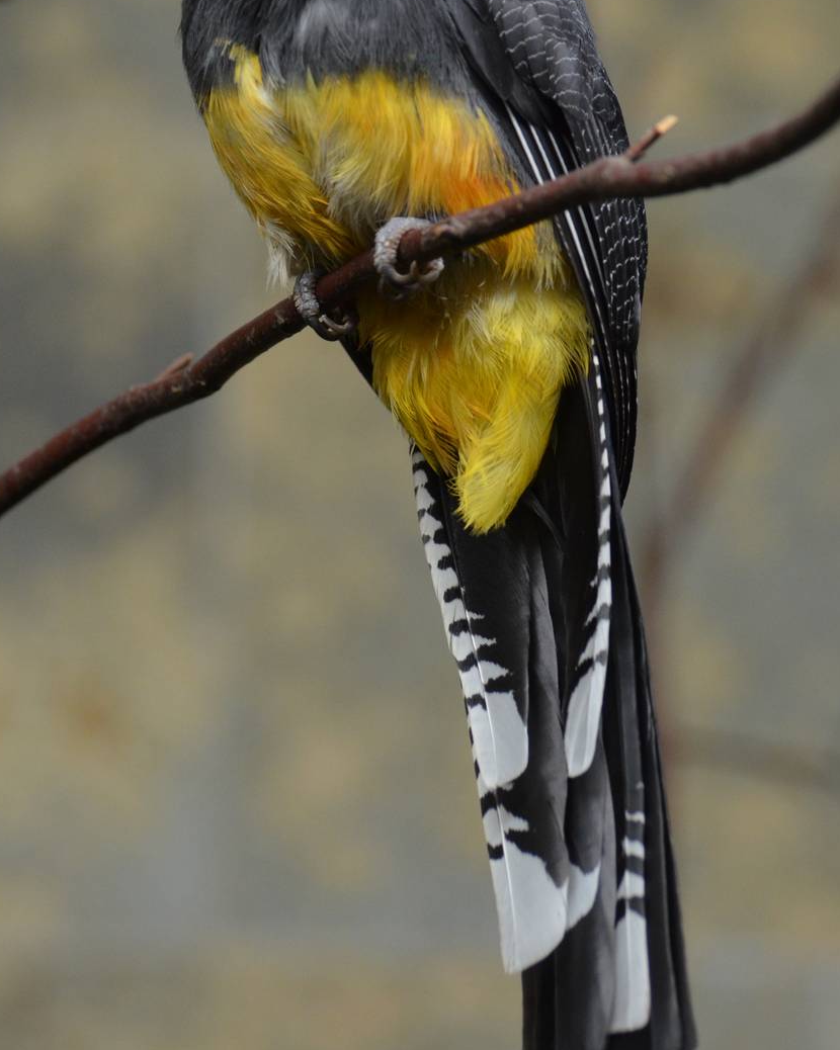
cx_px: 410
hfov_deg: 7.0
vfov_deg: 8.7
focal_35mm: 221
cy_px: 357
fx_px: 6870
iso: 1100
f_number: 4.5
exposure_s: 1/125
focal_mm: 102
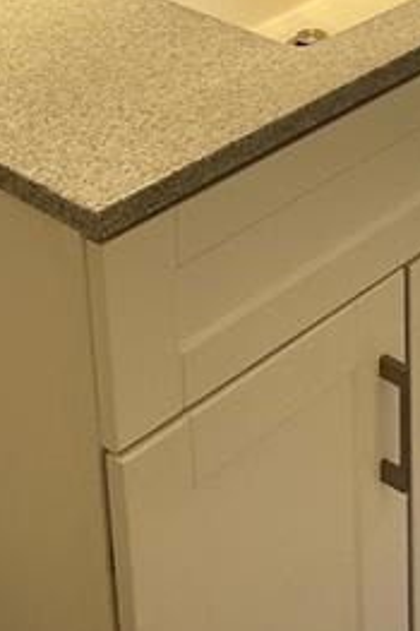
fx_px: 1542
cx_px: 490
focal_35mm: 88
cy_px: -182
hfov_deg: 15.0
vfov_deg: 21.1
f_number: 1.8
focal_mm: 3
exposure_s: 1/60
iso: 80
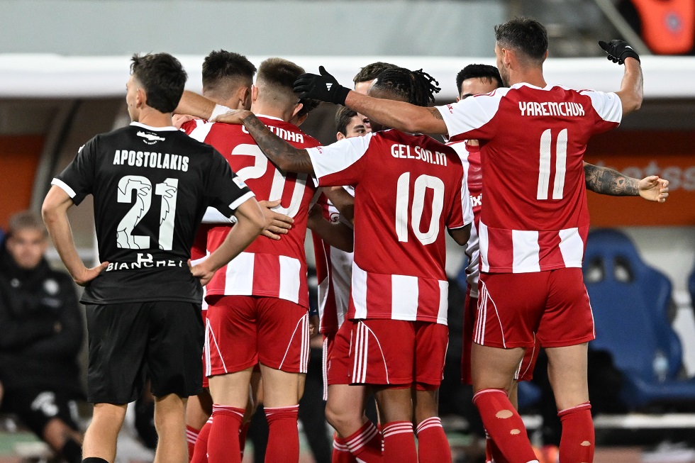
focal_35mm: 400
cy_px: 232
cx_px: 348
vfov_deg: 3.4
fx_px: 7720
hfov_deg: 5.2
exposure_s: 1/1250
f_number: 2.8
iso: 2500
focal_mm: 400
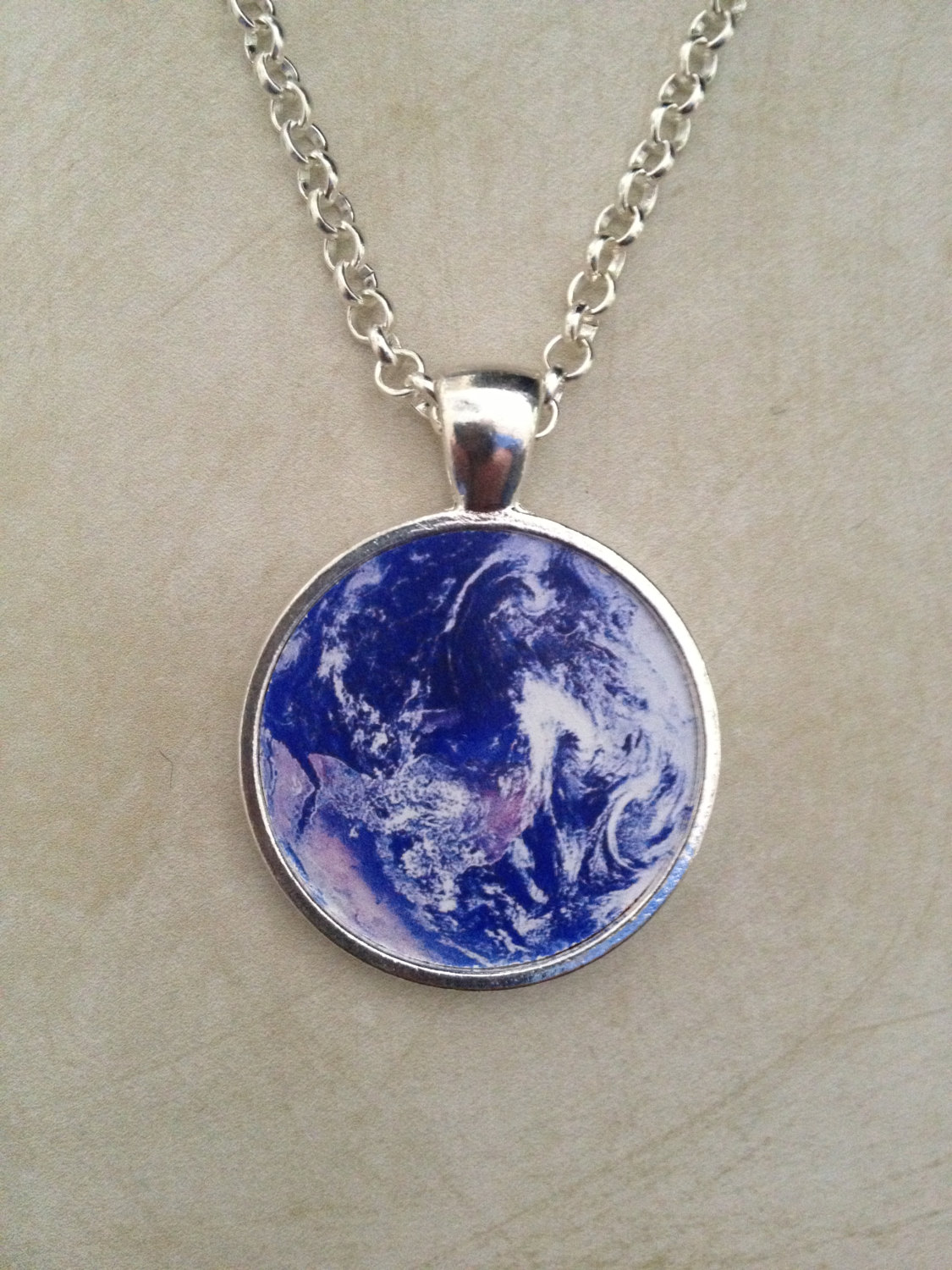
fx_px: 1283
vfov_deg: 52.6
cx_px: 476
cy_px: 635
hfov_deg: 40.7
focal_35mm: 35
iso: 320
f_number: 2.4
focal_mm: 4.28
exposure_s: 1/20
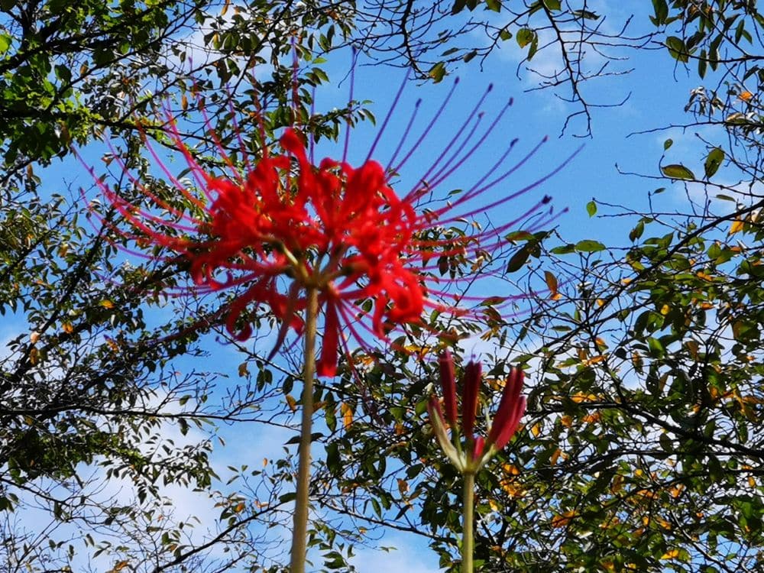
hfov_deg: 14.8
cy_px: 286
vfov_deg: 11.1
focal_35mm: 133
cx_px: 382
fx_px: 2935
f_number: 2.4
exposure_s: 1/1515
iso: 50
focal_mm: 3.95
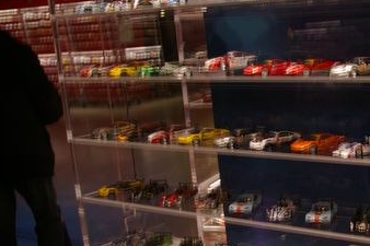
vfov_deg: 21.0
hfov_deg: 29.5
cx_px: 363
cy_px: 197
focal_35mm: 64
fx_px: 657
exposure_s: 1/60
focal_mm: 20
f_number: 4
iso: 200
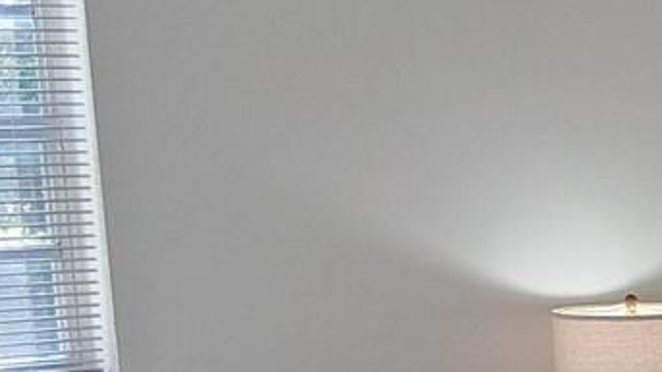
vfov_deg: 8.9
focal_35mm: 132
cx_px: 996
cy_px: 628
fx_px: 2317
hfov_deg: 15.1
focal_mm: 3.98
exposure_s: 1/120
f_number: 1.8
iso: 125
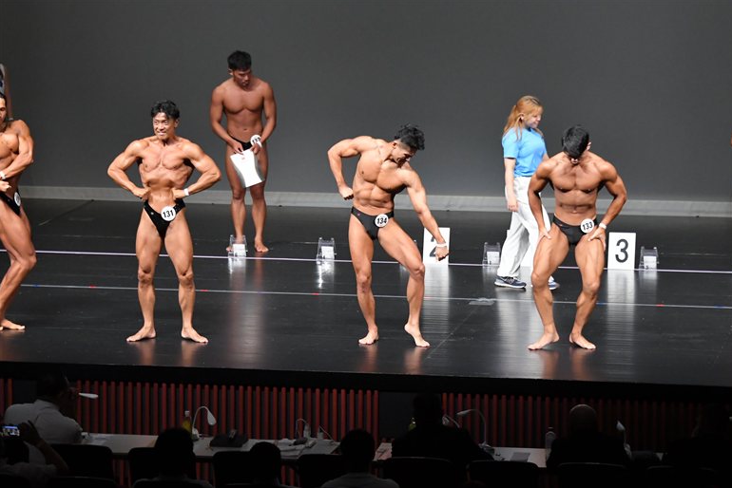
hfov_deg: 11.2
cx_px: 367
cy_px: 244
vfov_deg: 7.5
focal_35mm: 184
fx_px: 3743
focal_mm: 122
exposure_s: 1/400
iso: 5000
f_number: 5.6
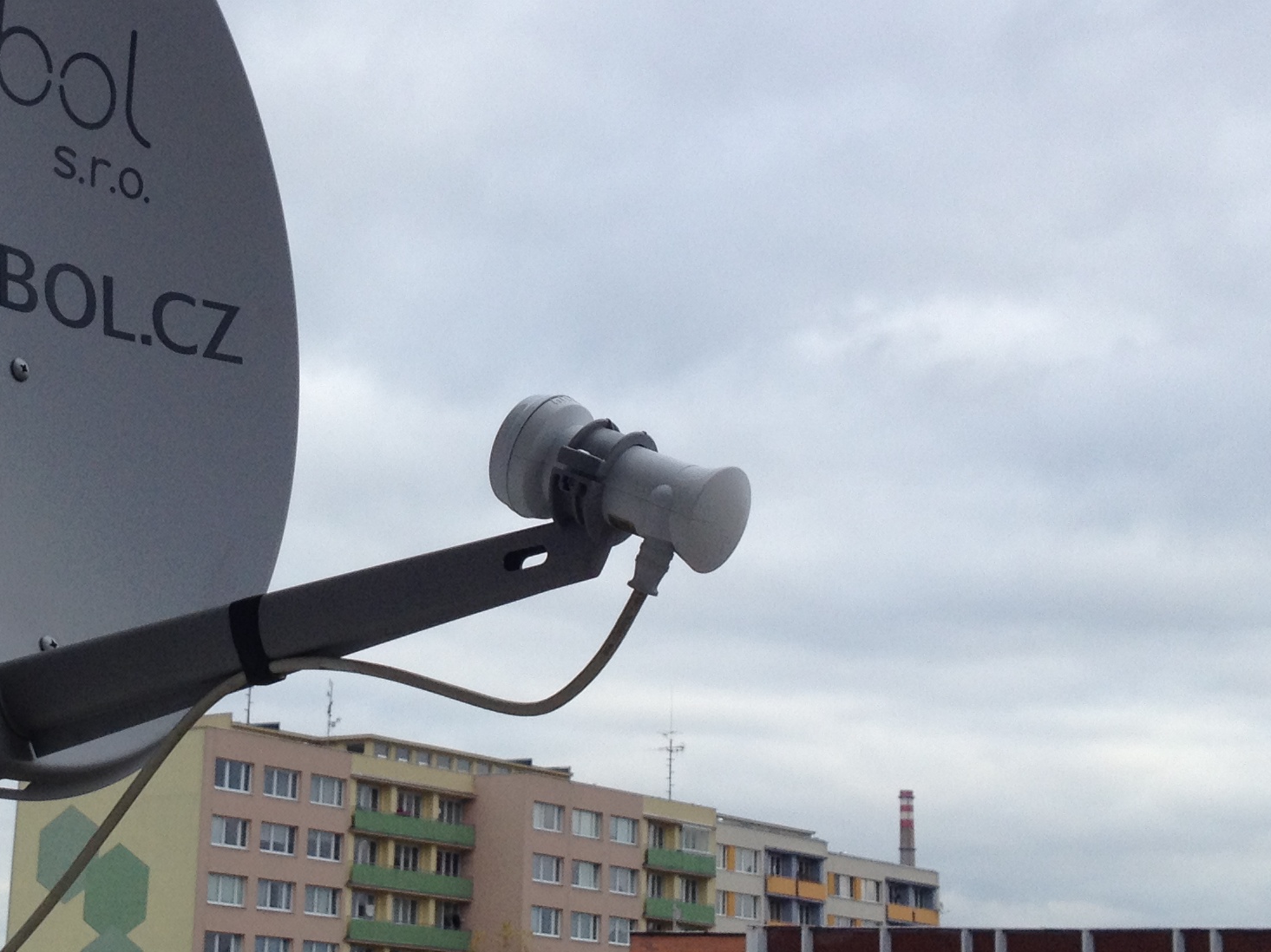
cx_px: 318
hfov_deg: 24.7
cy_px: 423
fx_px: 2863
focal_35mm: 78
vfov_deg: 18.9
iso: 50
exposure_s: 1/287
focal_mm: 4.28
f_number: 2.4
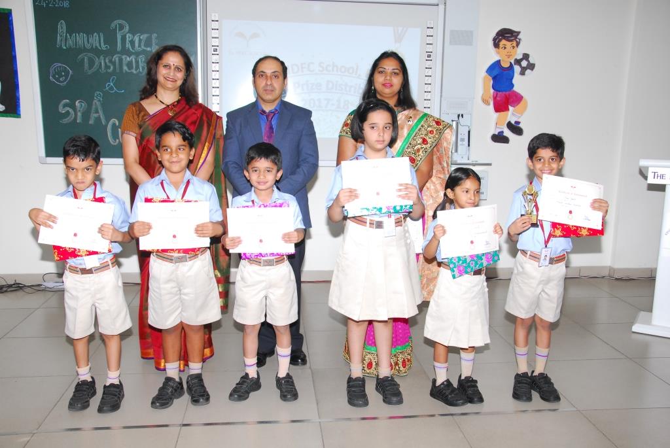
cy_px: 224
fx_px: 671
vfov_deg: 37.0
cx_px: 335
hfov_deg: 53.1
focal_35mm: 36
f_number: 5.6
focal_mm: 24
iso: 640
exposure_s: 1/160
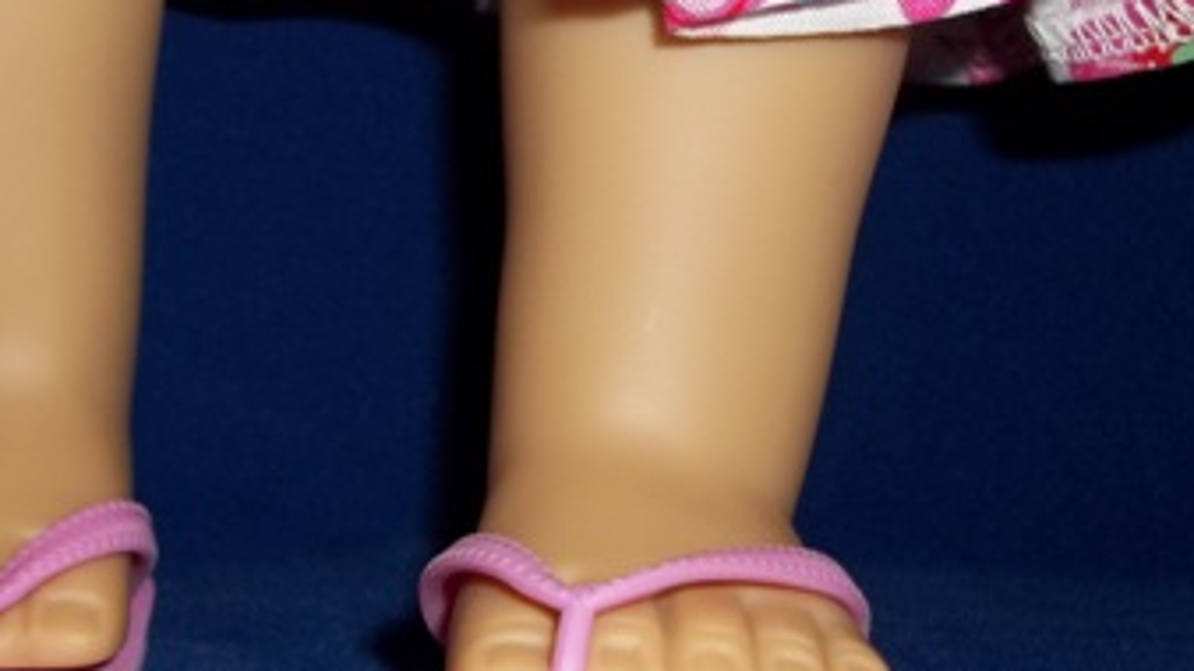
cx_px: 311
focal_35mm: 66
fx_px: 2089
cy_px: 413
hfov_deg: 31.4
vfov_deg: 18.2
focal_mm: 5.7
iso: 64
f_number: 2.9
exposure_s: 1/30
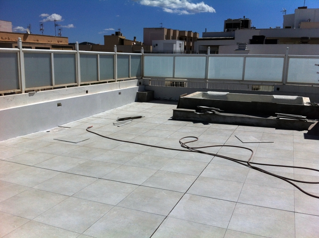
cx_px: 160
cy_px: 119
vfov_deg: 40.6
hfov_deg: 52.7
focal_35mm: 35
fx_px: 322
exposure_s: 1/5027
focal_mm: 3.85
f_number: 2.8
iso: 80
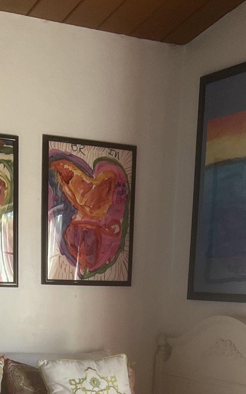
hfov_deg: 17.6
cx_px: 102
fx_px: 794
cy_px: 501
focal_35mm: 74
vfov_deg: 24.6
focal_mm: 5.7
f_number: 1.5
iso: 100
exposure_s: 1/121
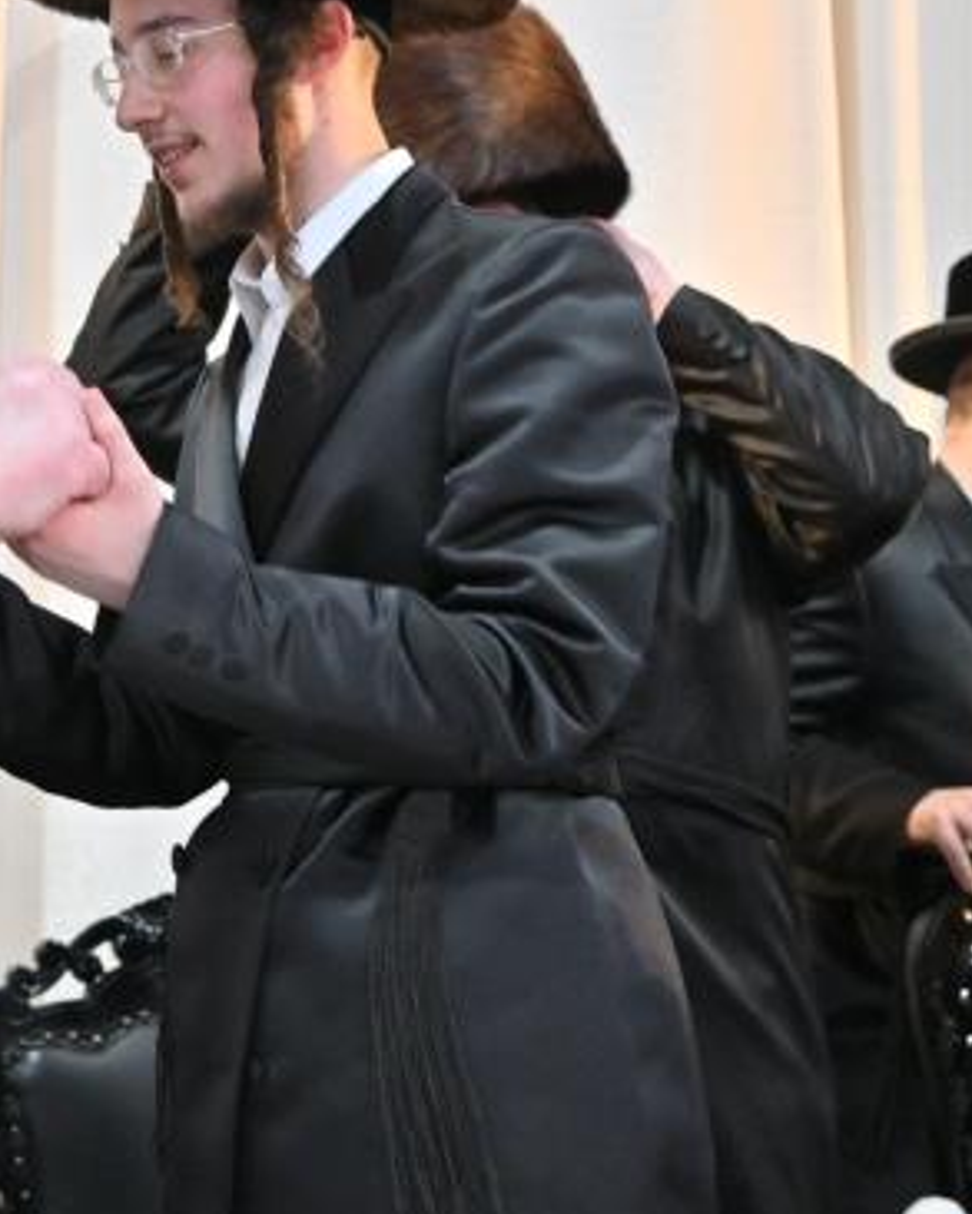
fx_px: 3307
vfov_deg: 20.7
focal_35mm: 92
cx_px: -113
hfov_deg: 16.2
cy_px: 353
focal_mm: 35
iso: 1250
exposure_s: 1/200
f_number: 4
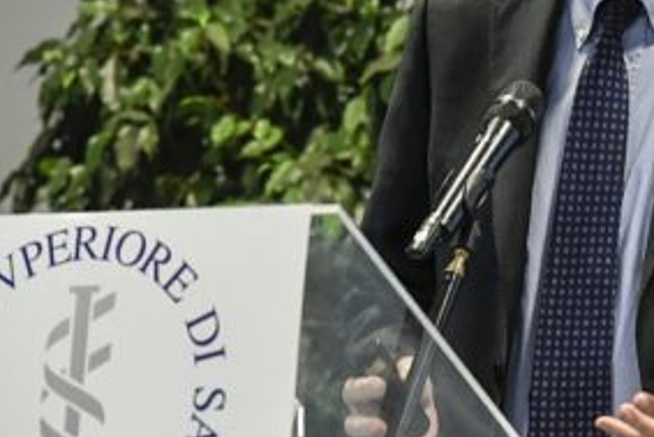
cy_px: 124
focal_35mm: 356
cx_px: 744
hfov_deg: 5.8
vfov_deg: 3.9
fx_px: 6470
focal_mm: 145
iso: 3200
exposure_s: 1/80
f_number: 5.6
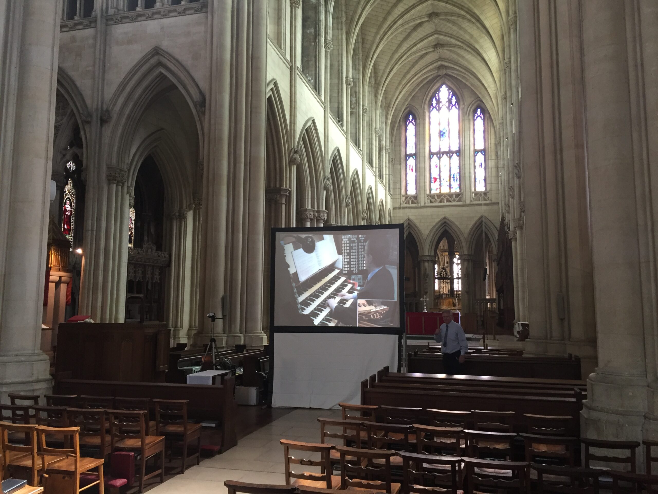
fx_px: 551
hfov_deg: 61.7
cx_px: 329
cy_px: 247
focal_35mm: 29
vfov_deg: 48.2
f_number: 2.2
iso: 160
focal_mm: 4.15
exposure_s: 1/33
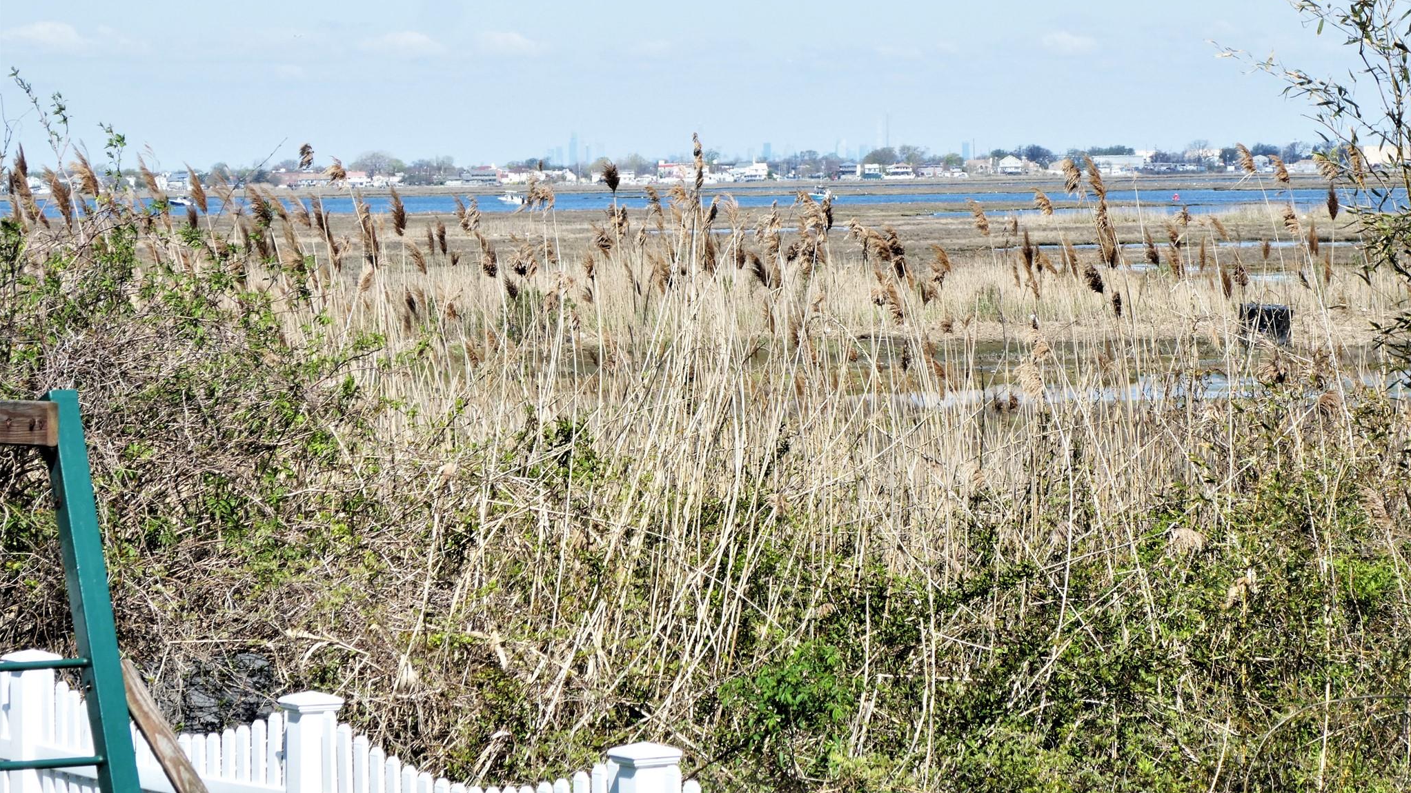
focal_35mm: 156
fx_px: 5836
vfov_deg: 7.8
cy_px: 292
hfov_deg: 13.8
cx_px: 705
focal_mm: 25.6
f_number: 5.4
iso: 80
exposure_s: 1/400
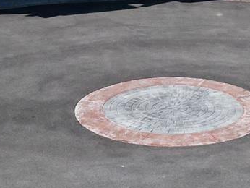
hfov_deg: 13.7
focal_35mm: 142
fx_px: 1026
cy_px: -98
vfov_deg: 10.1
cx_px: 243
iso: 140
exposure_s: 1/2500
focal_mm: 6.72
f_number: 1.7
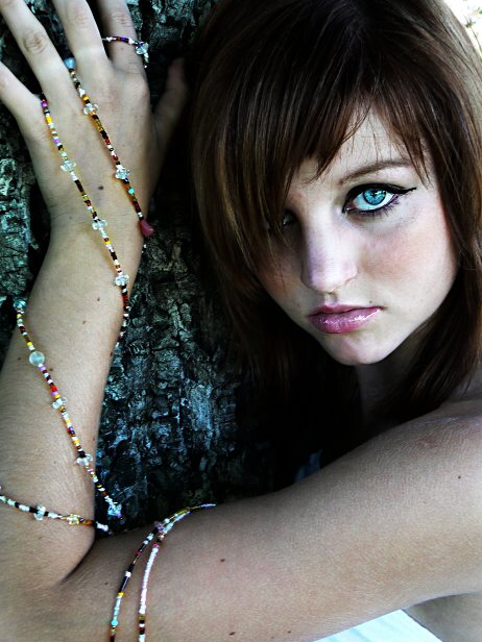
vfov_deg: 29.0
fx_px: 1244
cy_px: 313
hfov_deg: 21.9
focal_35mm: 67
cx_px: 240
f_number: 3.2
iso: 80
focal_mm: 9.8
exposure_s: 1/30
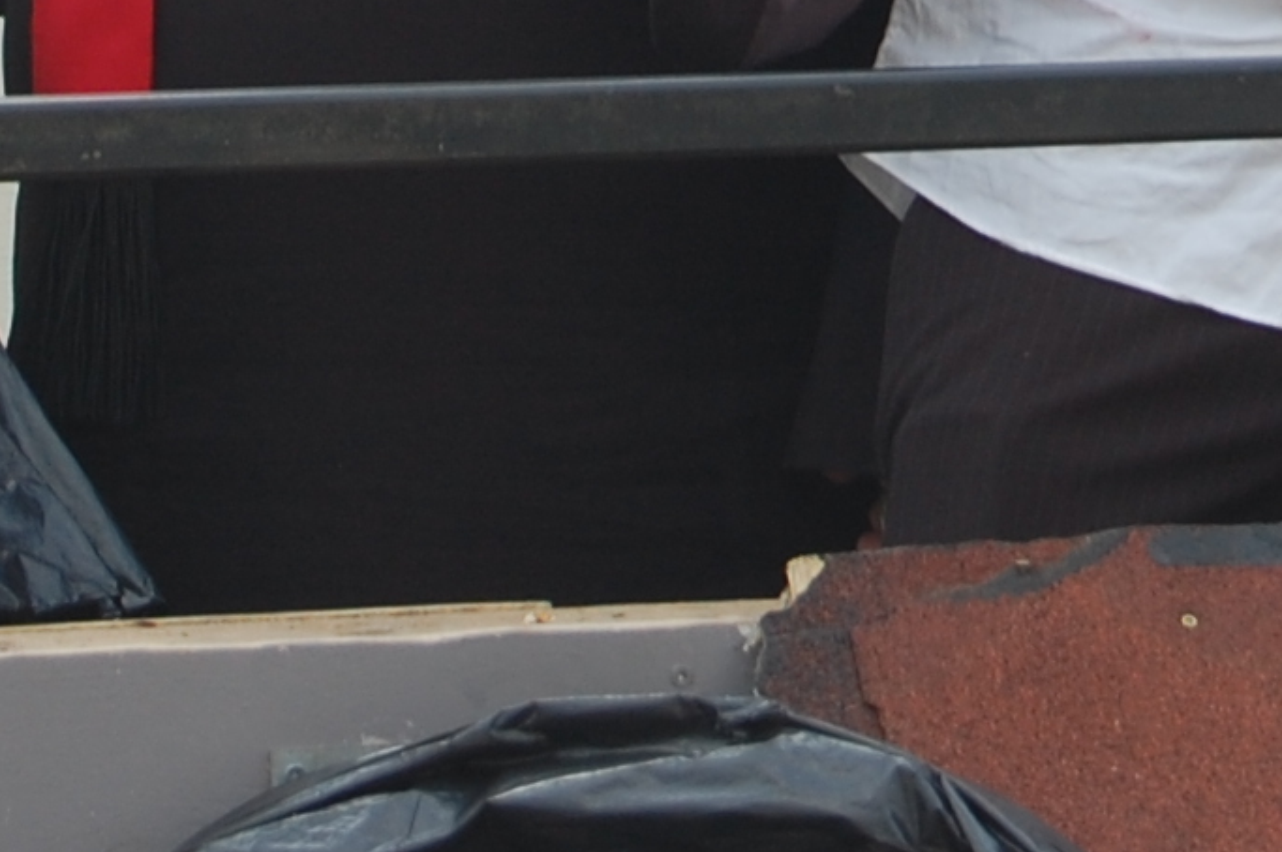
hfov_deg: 5.7
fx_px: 12921
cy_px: -923
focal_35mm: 363
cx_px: 1290
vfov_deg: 3.7
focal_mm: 55
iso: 200
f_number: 7.1
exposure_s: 1/200
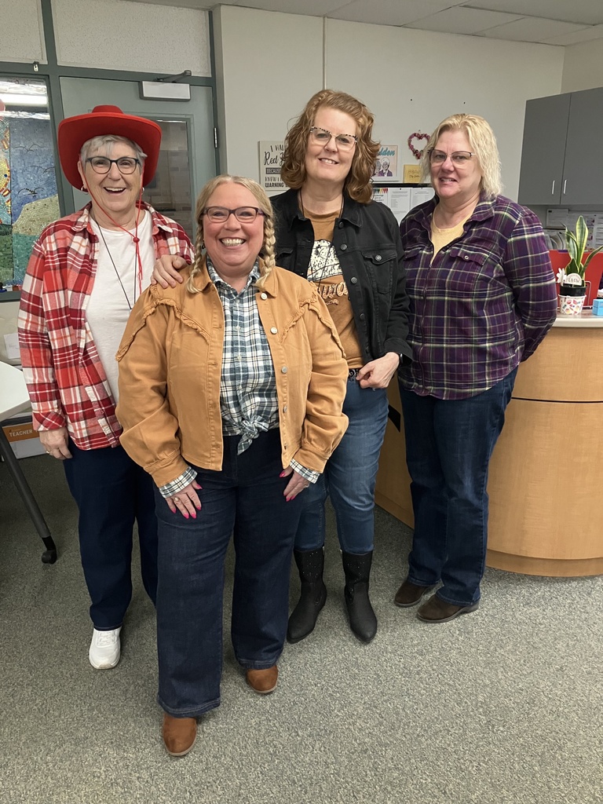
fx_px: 650
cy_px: 402
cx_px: 302
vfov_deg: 63.4
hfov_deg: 49.7
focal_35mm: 28
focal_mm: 3.99
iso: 320
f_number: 1.8
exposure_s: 1/60
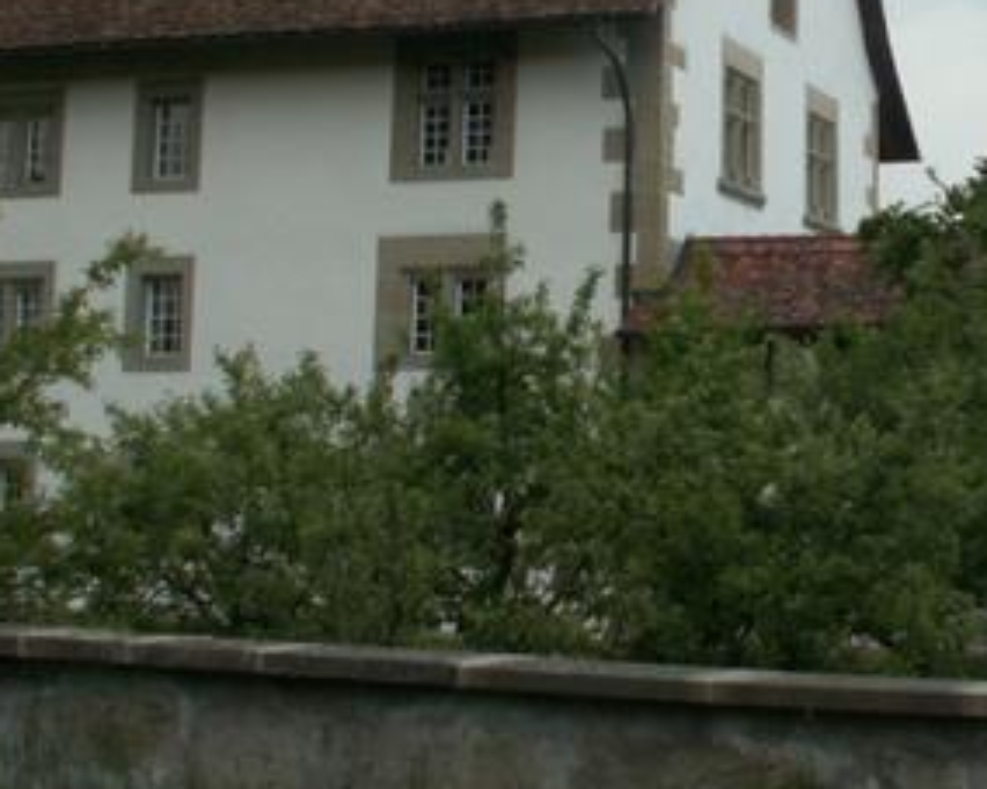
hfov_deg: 24.2
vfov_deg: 19.7
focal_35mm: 77
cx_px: 851
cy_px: 177
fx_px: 2249
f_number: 3.5
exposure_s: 1/60
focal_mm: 5.86
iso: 50
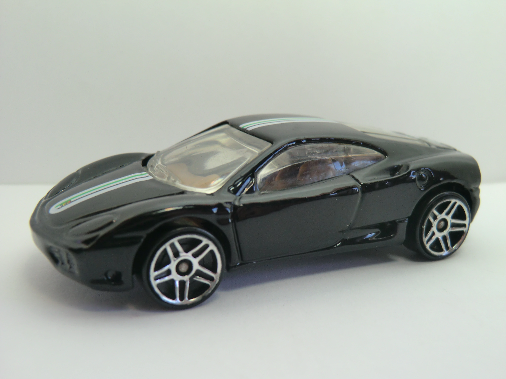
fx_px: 585
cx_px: 253
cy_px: 190
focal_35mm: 40
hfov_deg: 46.8
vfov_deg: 36.0
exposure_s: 1/60
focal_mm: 7.1
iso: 80
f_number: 3.8
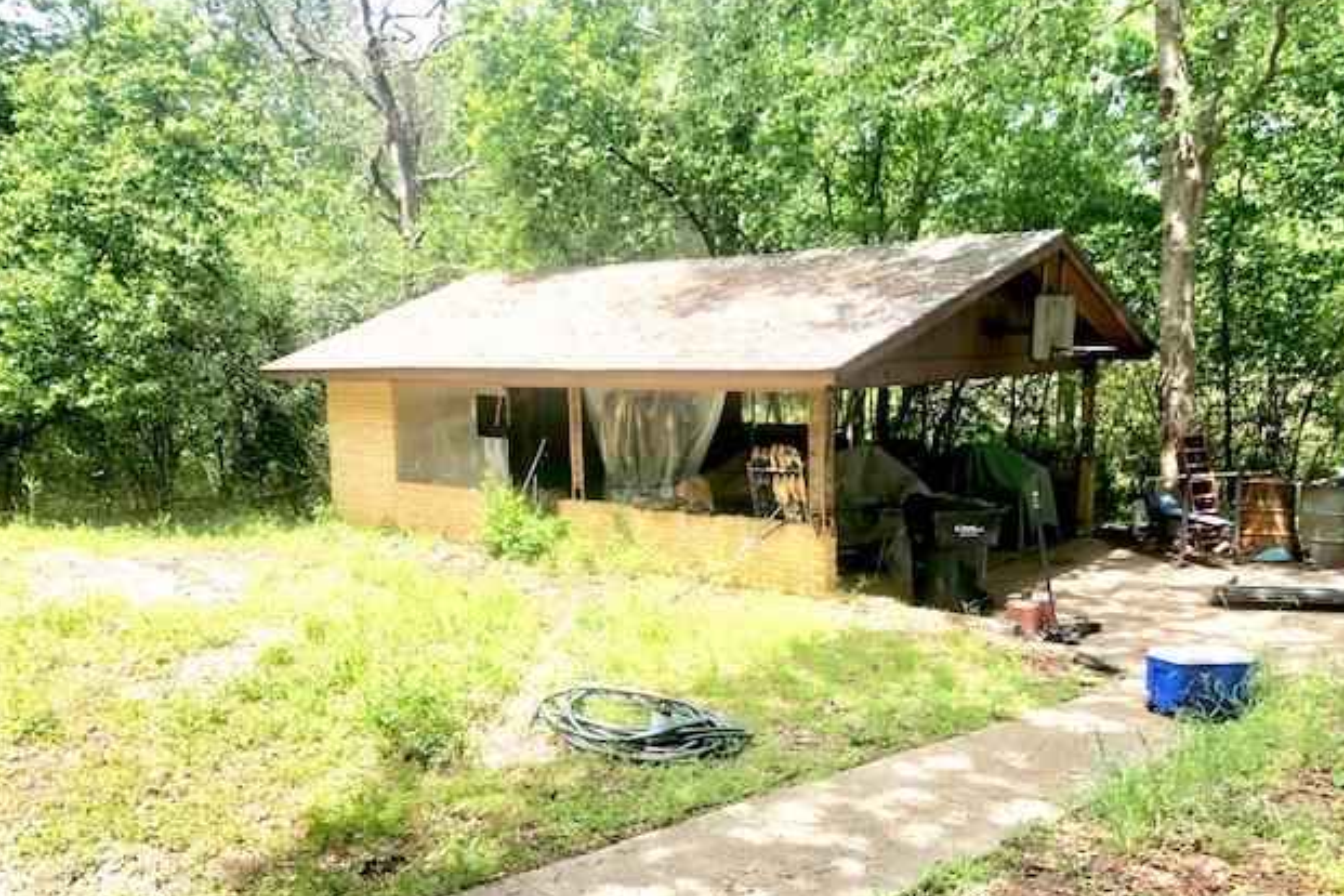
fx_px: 1120
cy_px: 491
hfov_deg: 61.9
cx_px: 675
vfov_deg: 43.6
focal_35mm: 30
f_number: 1.8
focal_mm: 4
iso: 20
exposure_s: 1/149
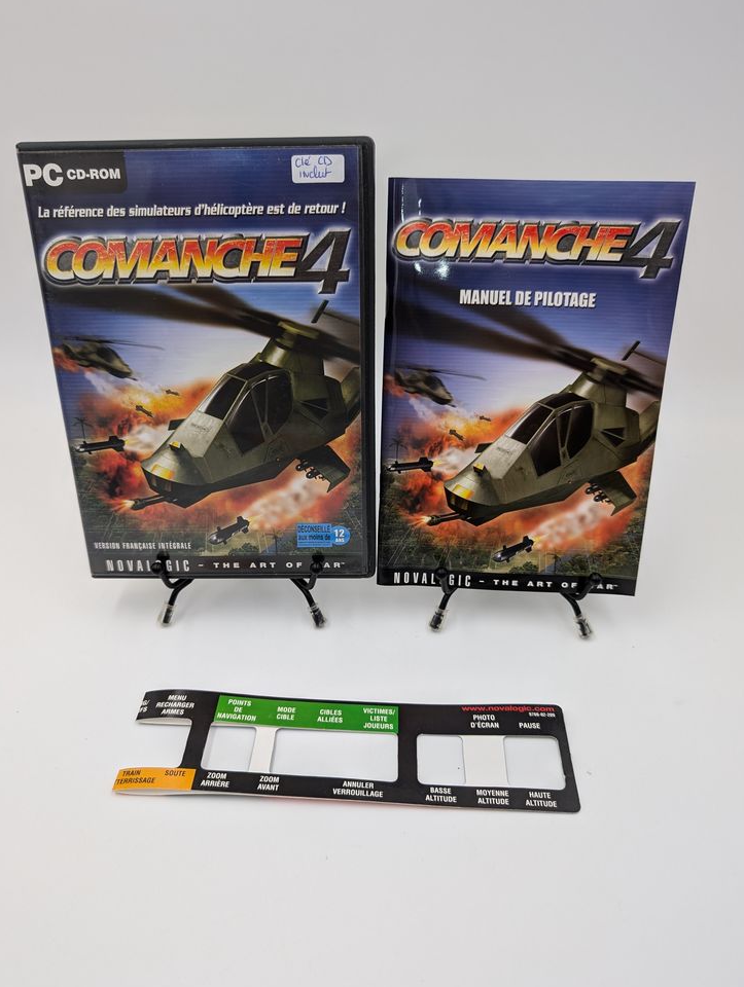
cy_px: 504
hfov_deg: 55.0
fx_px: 715
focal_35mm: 25
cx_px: 368
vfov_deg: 69.3
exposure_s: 1/39.1
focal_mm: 6.9
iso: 73
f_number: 1.68
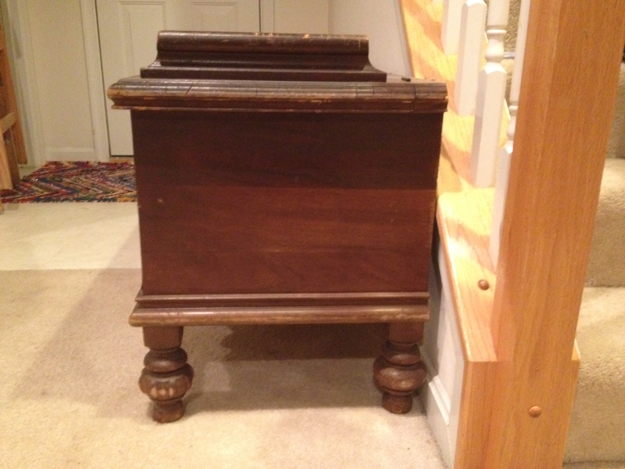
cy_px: 234
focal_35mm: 35
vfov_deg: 40.7
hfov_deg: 52.6
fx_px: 632
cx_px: 312
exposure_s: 1/15
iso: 640
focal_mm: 4.28
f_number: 2.4
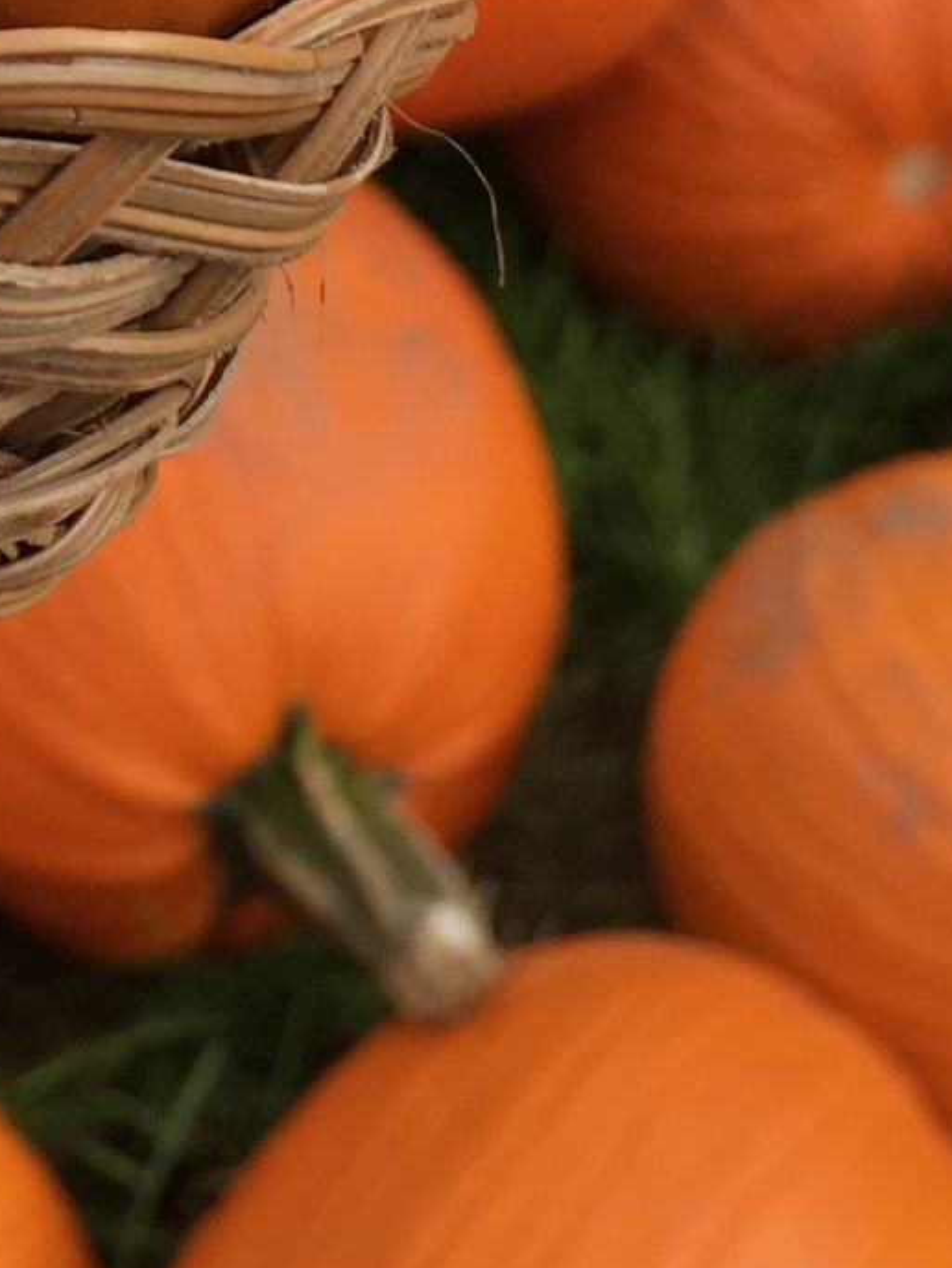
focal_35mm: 108
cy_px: -808
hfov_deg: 13.4
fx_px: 3957
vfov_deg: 16.1
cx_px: -146
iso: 25
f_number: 2.2
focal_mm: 4.15
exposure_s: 1/674
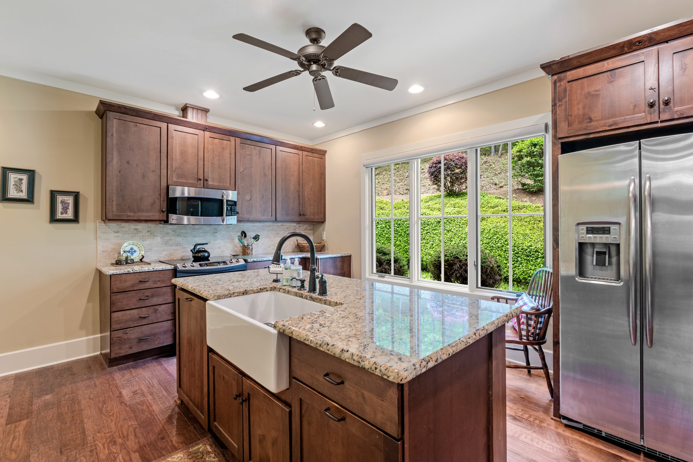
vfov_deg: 73.7
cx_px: 346
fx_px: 308
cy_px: 231
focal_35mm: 16
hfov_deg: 96.7
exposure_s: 1
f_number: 8
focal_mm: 16
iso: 250
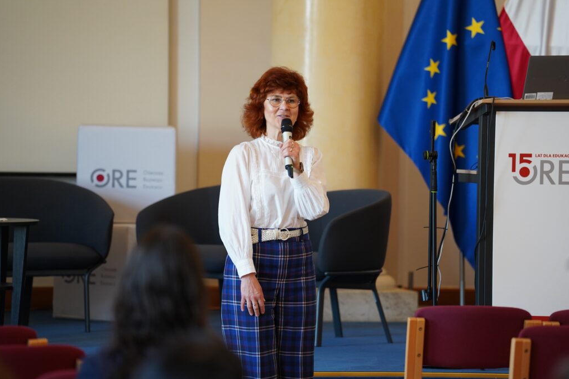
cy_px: 190
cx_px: 284
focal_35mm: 201
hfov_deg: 10.2
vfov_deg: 6.8
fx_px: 3176
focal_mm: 200
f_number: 3.2
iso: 1600
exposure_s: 1/250
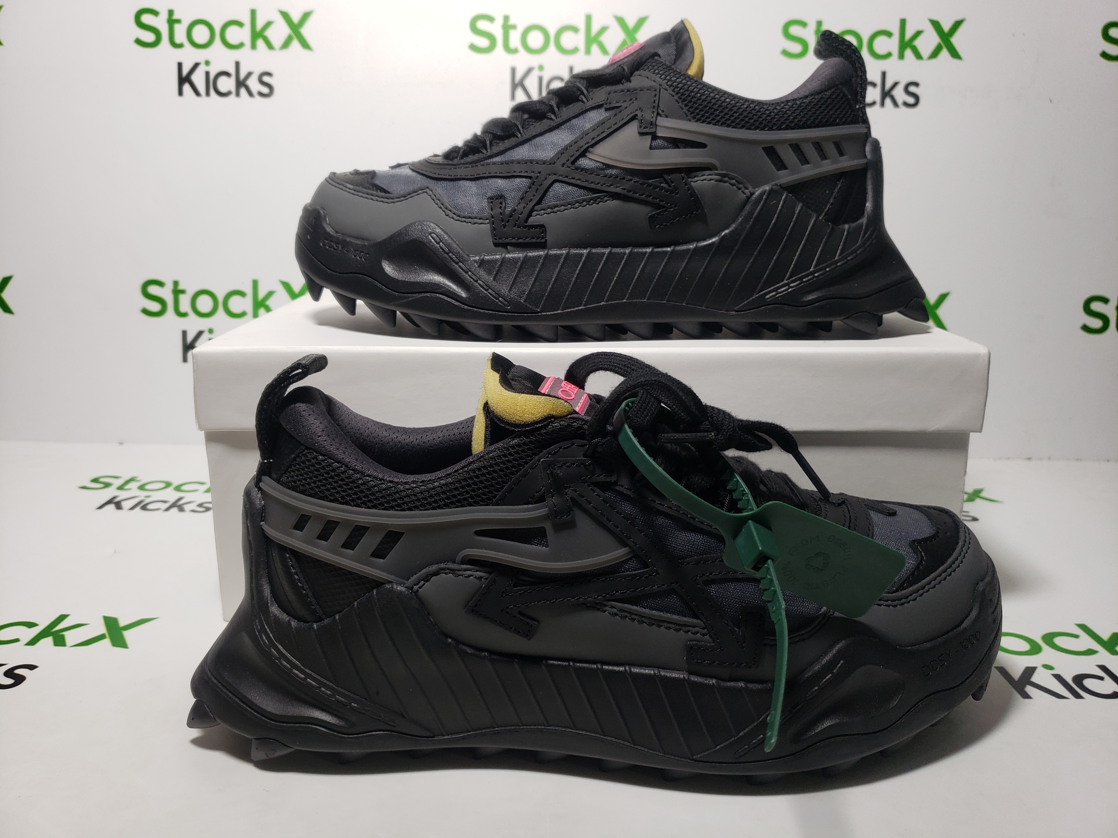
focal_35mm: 26
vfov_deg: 53.1
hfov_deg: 67.3
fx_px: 840
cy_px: 419
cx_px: 559
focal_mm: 4.3
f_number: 1.5
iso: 50
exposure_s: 1/453
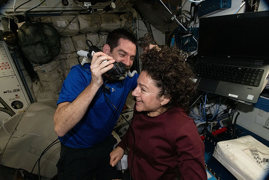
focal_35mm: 17
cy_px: 90
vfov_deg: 70.4
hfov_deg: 93.3
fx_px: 127
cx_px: 134
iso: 10000
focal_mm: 17
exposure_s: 1/60
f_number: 13
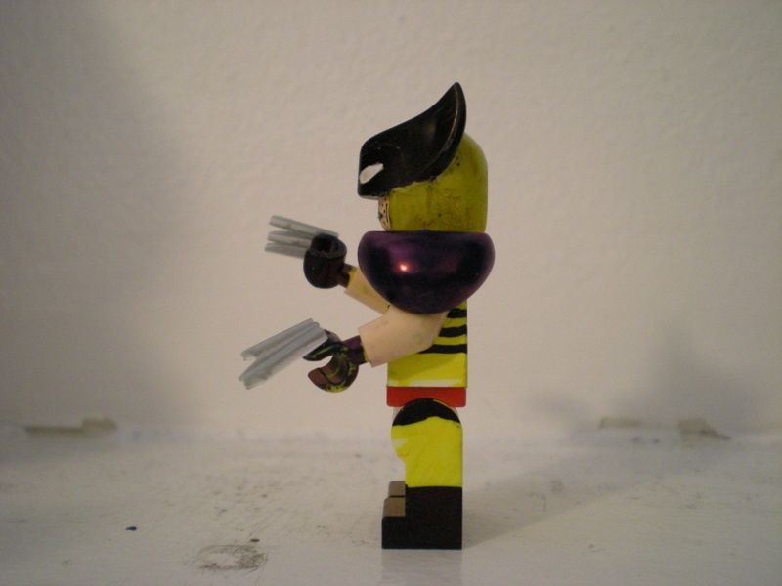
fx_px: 858
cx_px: 391
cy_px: 293
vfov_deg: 37.7
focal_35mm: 38
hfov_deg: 49.0
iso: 336
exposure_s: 1/8
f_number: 3.1
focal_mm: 6.3
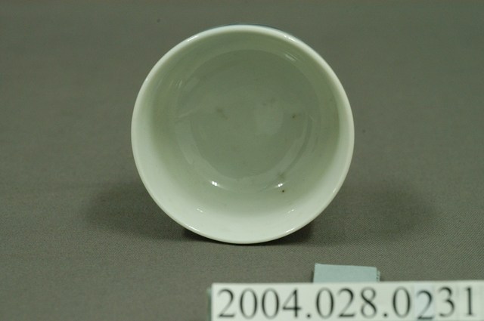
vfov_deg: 15.1
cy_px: 160
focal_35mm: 90
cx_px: 242
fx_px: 1208
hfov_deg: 22.6
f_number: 8
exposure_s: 1/13
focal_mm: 60
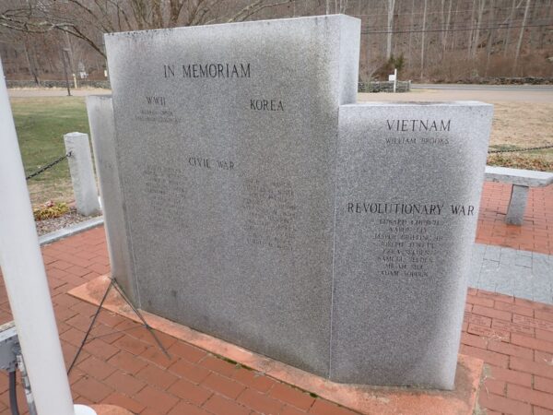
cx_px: 276
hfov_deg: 69.4
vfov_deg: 54.9
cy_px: 208
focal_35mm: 25
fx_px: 399
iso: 100
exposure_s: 1/160
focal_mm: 4.5
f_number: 2
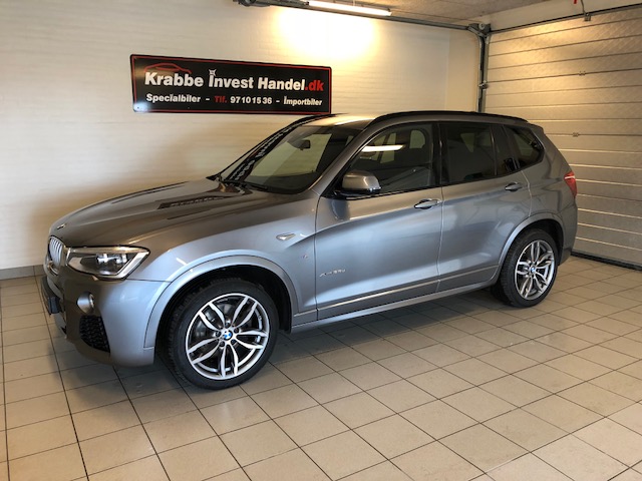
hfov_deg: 63.4
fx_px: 519
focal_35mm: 28
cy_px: 240
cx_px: 321
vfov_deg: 49.7
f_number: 1.8
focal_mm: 3.99
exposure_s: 1/25
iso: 32
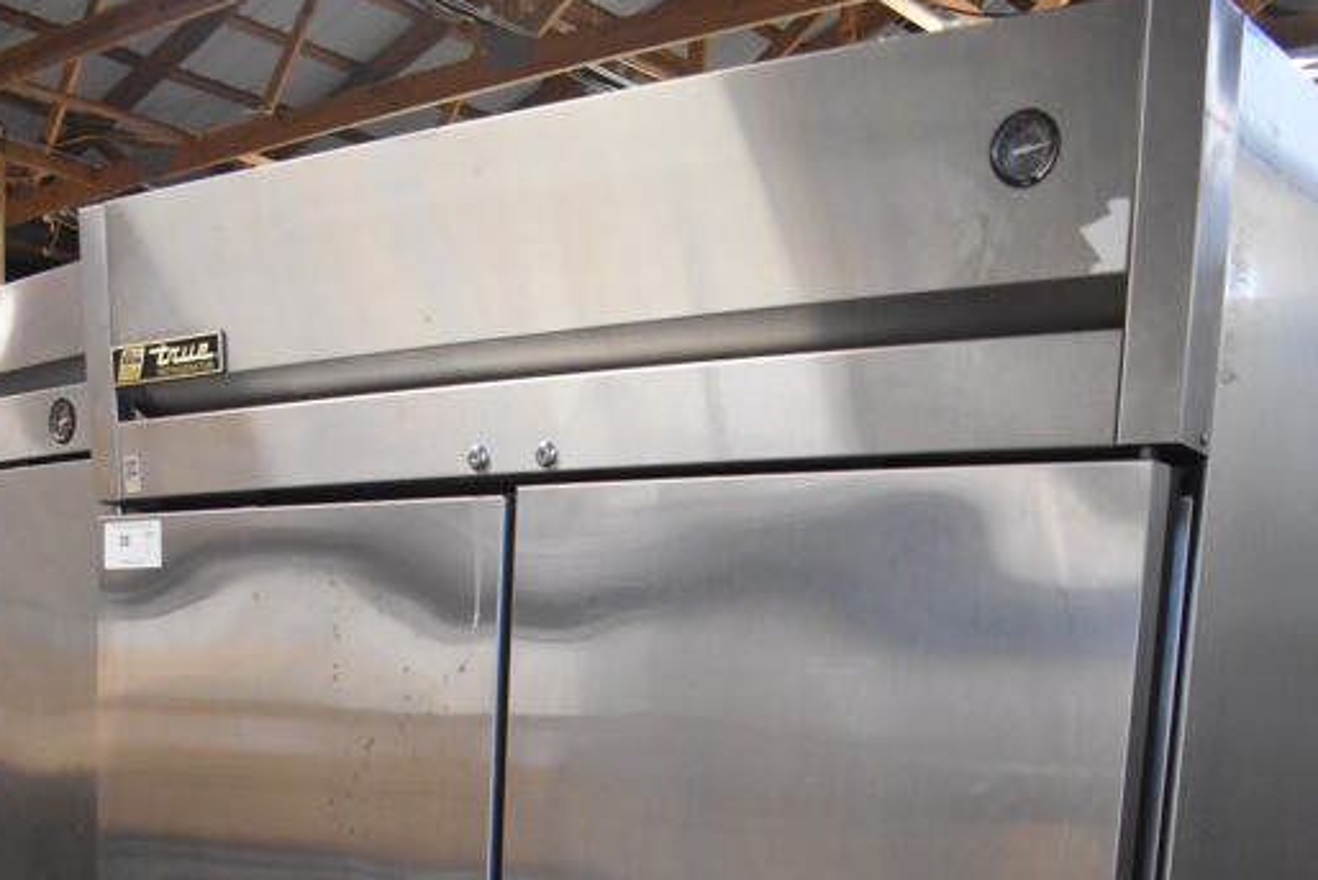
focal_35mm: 48
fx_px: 1758
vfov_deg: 24.8
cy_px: 1107
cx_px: 664
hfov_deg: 41.1
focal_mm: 18
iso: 4000
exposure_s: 1/125
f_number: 3.5
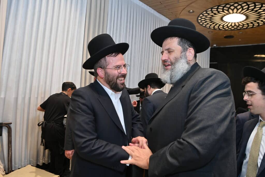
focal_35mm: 24
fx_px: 177
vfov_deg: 53.1
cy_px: 88
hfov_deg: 73.7
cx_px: 132
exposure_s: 1/125
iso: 1600
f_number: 6.3
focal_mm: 24
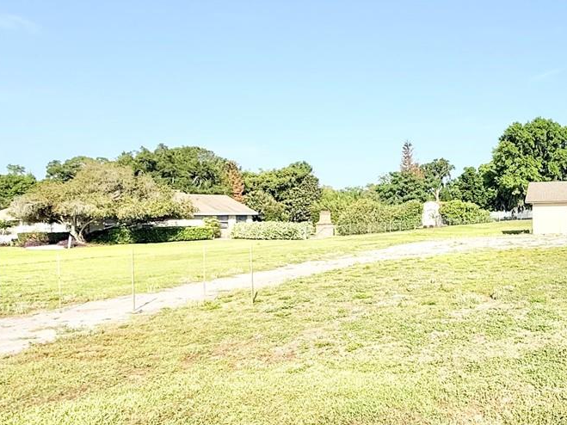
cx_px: 558
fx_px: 557
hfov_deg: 46.0
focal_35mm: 34
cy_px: 212
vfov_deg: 41.8
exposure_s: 1/2092
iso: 50
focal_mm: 2.22
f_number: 2.2
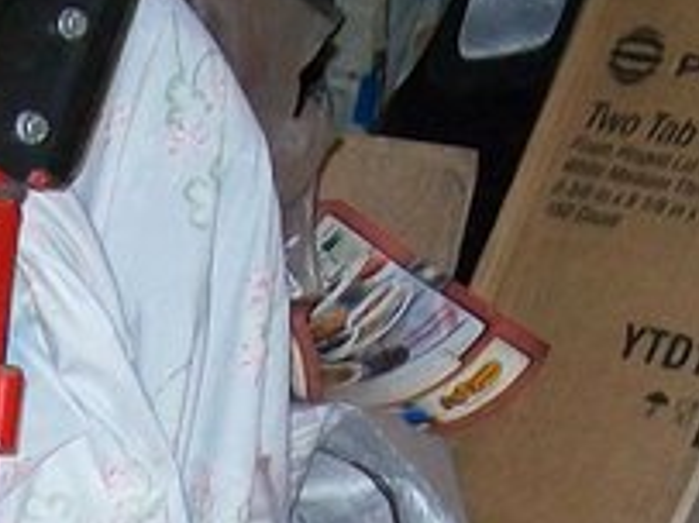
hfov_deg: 11.1
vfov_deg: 8.0
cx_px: -117
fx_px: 3552
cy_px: 1115
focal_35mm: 176
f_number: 2.7
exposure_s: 1/60
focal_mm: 6.1
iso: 160
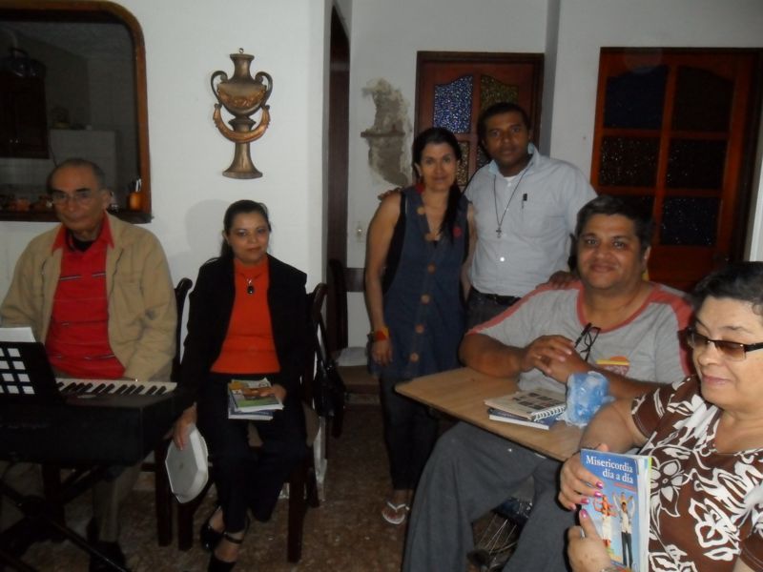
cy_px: 286
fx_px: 595
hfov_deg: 65.3
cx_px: 382
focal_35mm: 27
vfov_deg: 51.4
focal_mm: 4.9
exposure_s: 1/45
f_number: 3.5
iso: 400
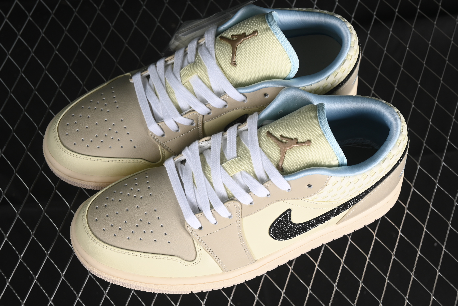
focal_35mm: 75
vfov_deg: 18.2
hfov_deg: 27.0
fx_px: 954
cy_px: 153
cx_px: 229
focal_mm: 50
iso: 160
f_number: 7.1
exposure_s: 1/80
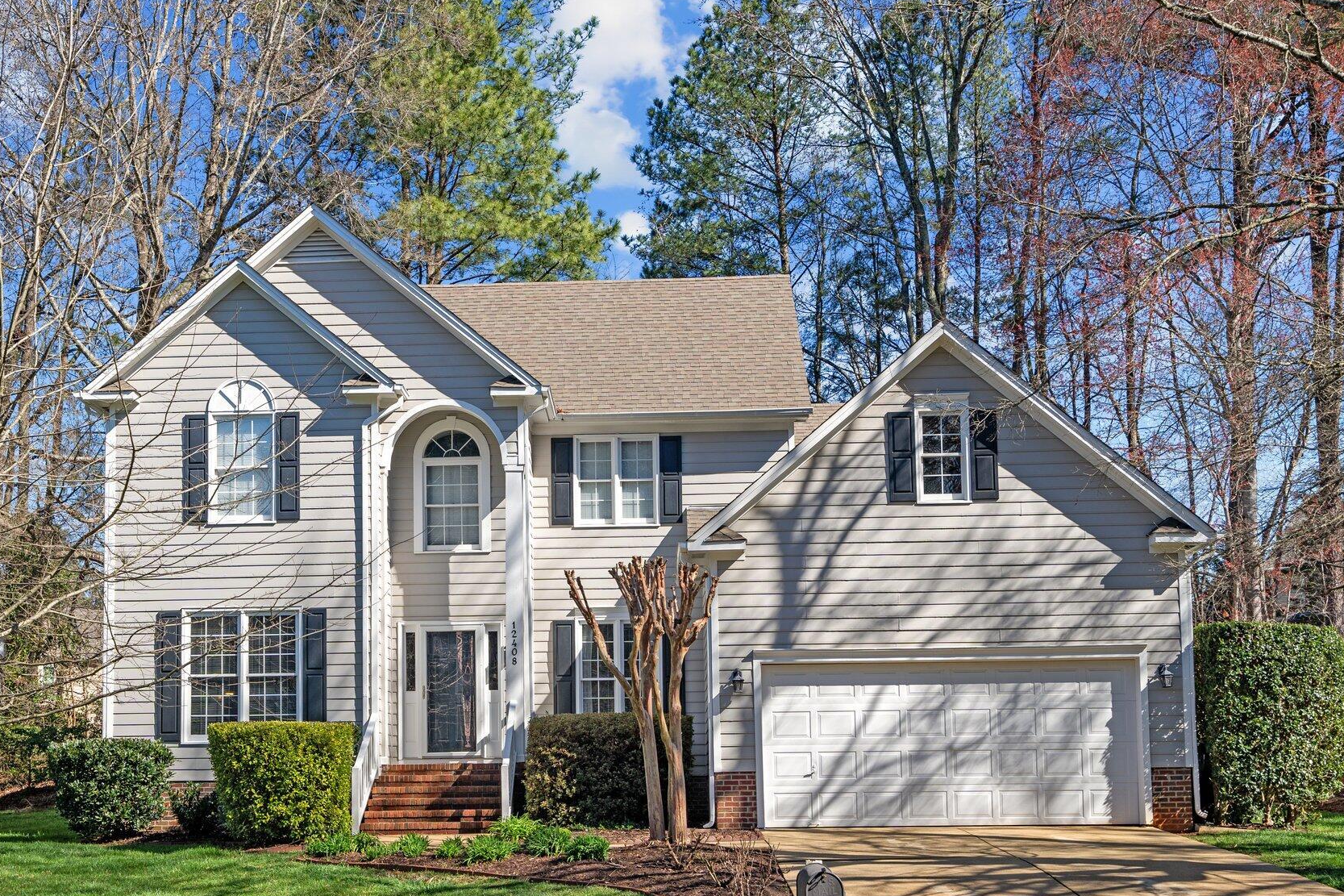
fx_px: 1605
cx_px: 589
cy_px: 521
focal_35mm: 43
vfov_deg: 31.1
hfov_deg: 45.3
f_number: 6.7
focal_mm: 35
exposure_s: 1/90
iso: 100
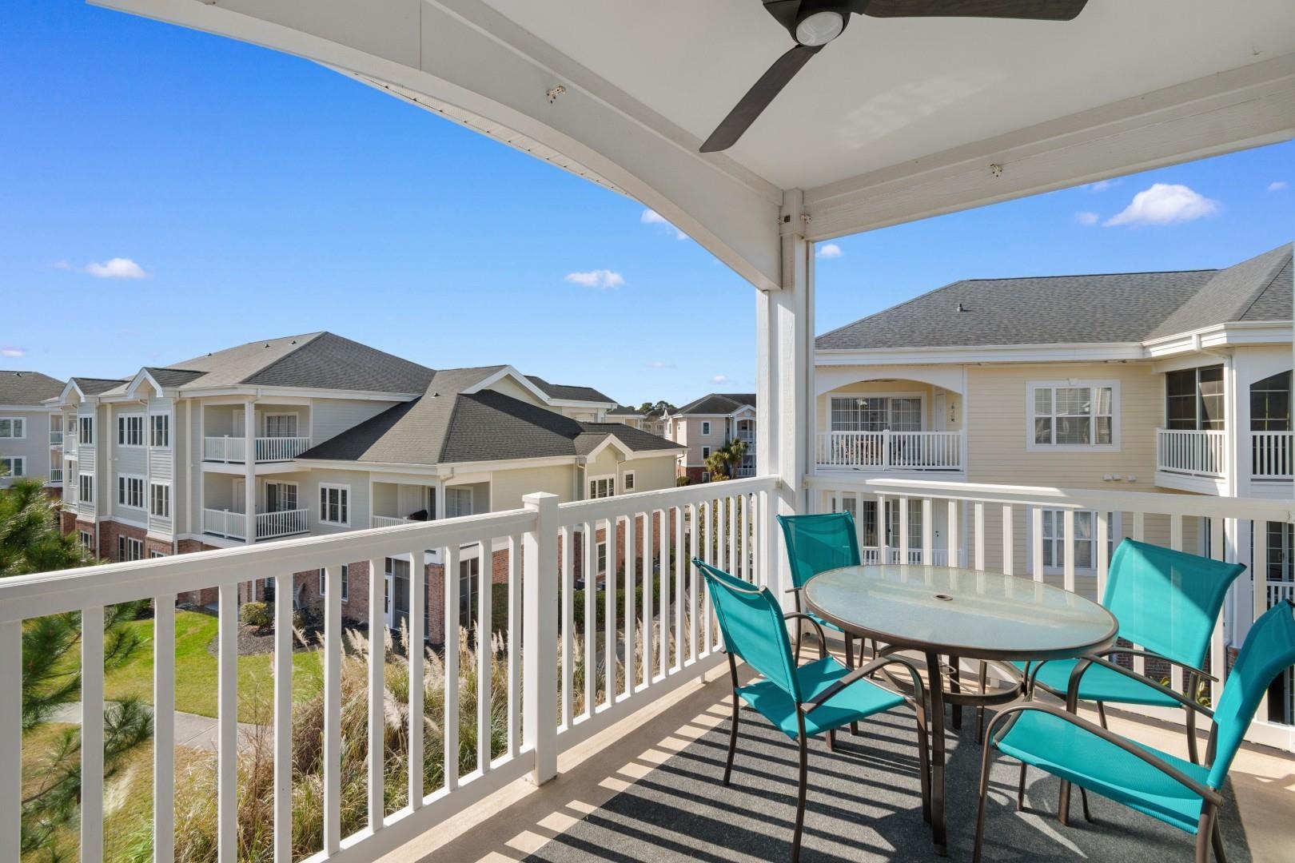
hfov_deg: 100.4
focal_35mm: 15
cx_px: 648
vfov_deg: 77.3
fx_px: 540
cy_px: 432
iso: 100
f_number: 10
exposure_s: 1/400
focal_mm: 10
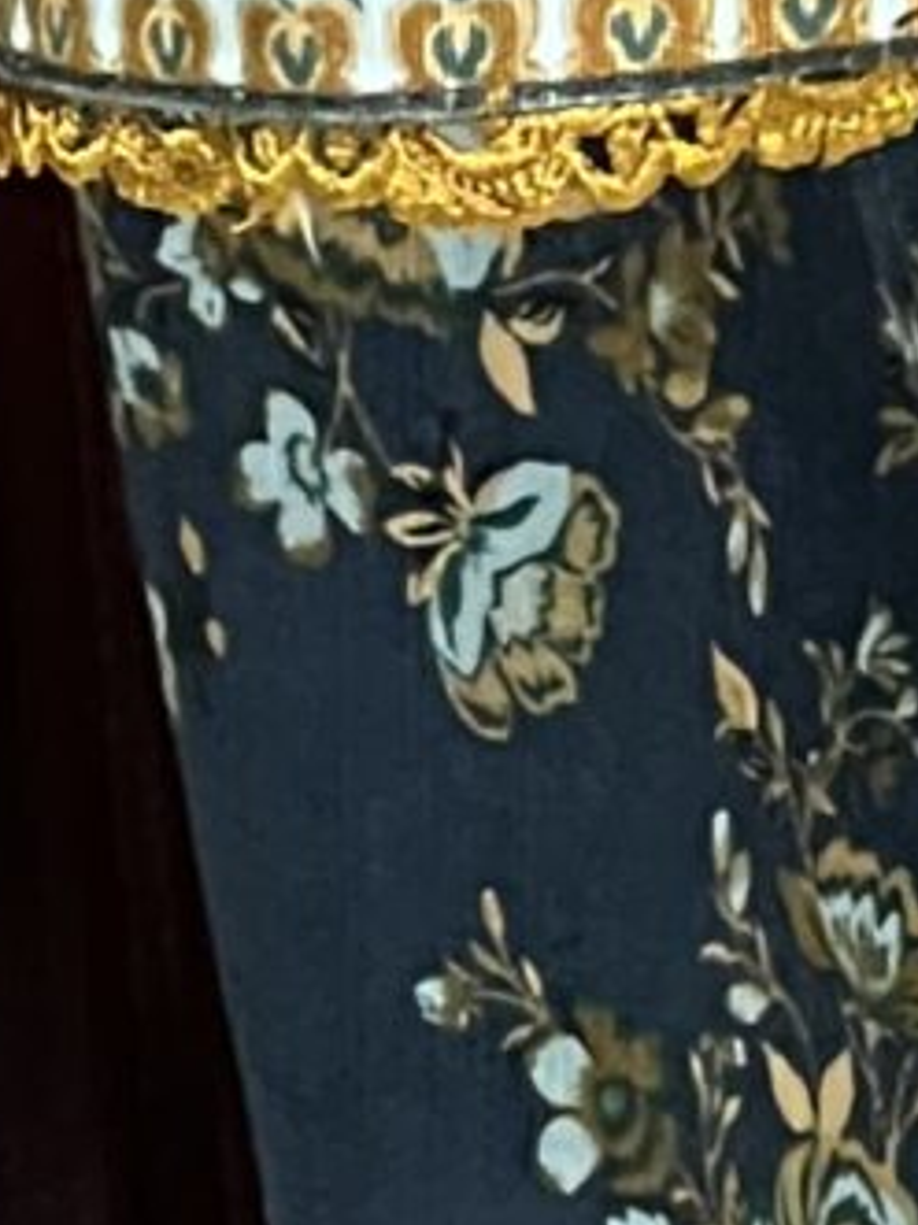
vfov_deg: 3.3
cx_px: 2077
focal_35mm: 596
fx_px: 21088
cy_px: 1647
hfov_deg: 2.5
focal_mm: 9
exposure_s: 1/36
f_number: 2.8
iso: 1000
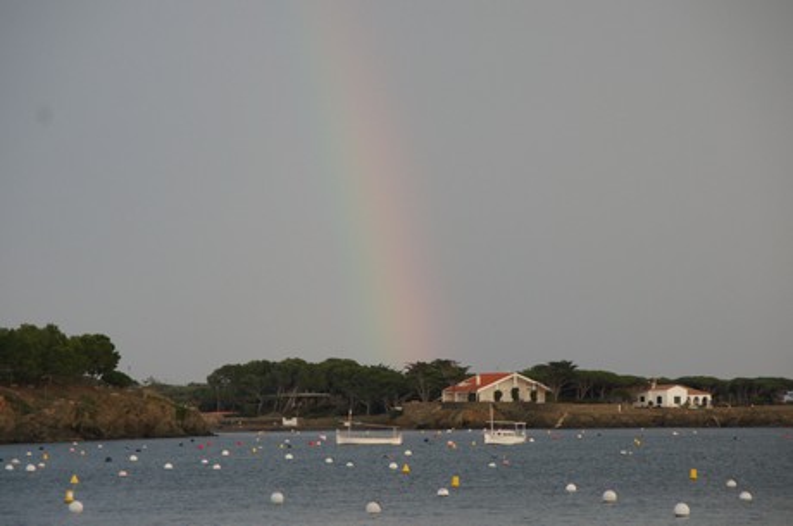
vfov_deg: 6.8
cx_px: 396
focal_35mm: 202
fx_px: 4453
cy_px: 263
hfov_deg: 10.2
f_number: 6.3
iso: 800
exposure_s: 1/250
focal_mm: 135
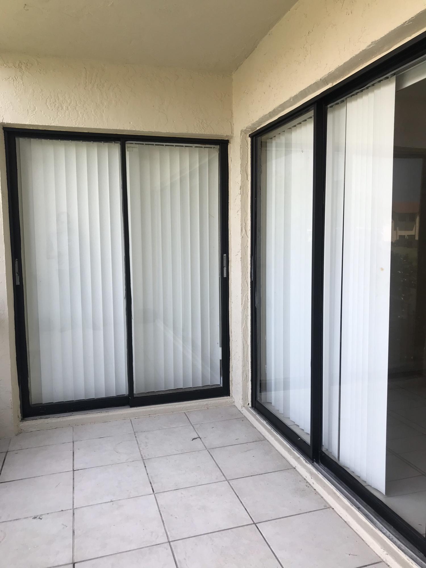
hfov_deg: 49.7
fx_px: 459
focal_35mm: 28
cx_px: 213
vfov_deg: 63.4
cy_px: 284
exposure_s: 1/112
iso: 20
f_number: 1.8
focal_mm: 3.99
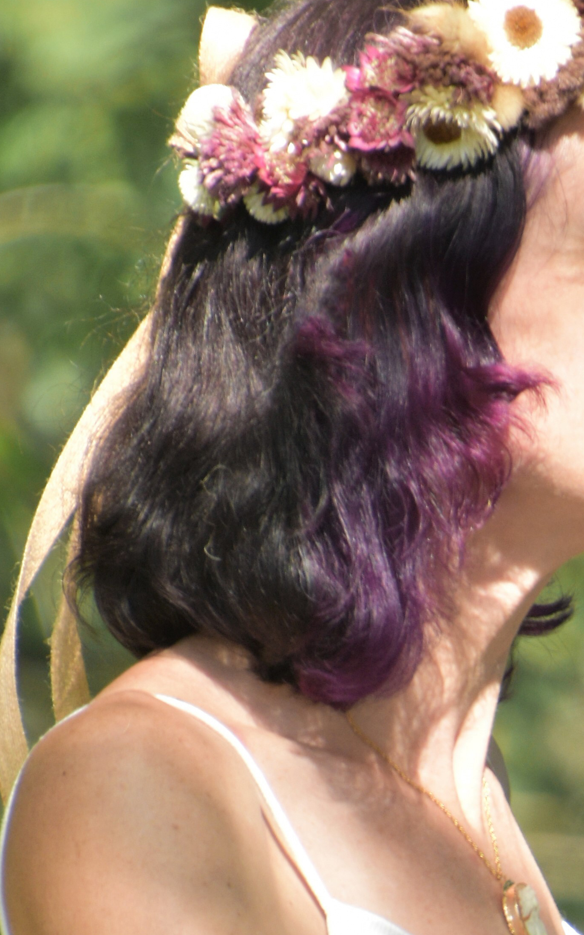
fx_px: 31879
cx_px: 813
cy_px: 944
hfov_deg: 1.0
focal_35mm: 1252
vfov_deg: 1.7
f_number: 6.3
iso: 400
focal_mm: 300
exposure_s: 1/200
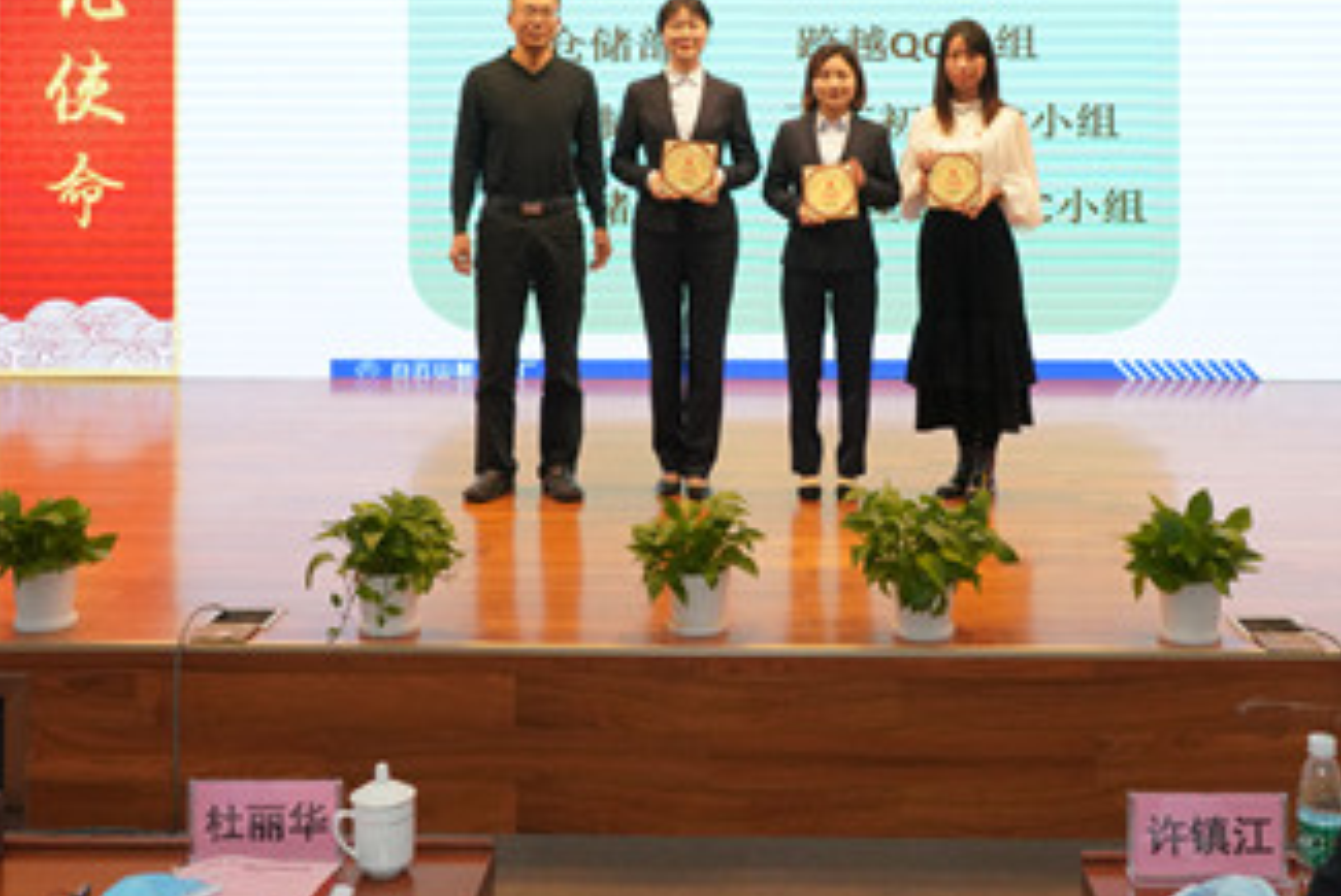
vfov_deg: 27.2
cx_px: 734
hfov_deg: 41.1
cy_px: 99
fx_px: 1789
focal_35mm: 48
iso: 3200
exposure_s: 1/160
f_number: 6.3
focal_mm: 26
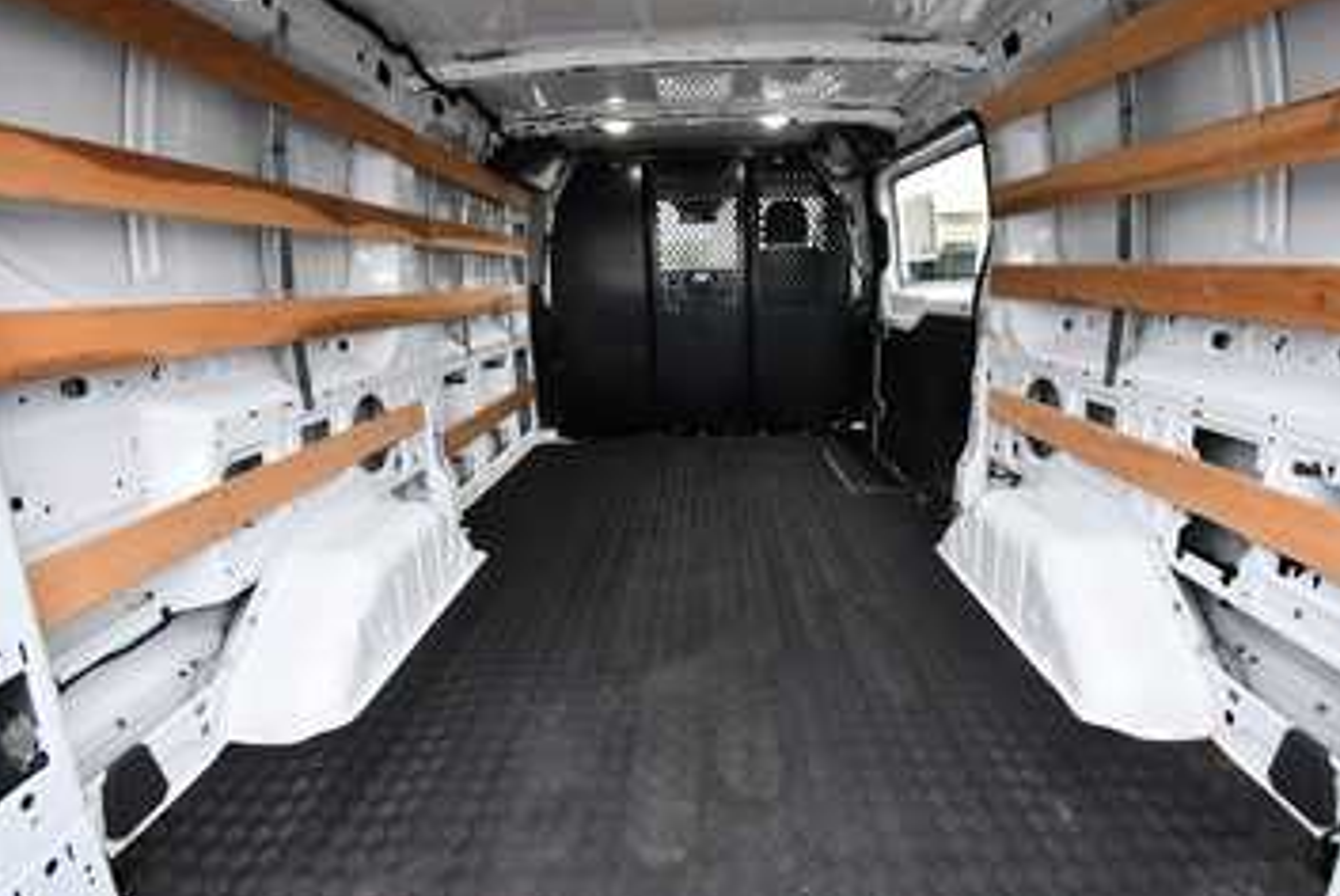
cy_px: 427
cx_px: 687
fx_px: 633
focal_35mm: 17
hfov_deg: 93.2
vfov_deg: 70.5
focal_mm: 10
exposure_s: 1/125
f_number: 4.5
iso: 900
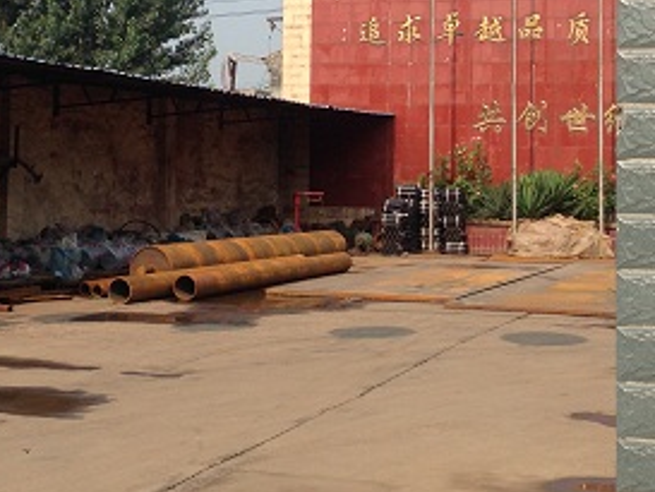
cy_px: 62
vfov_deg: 18.4
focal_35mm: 79
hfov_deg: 24.7
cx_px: 292
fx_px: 1495
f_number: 2.4
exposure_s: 1/1085
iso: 50
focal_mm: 4.12
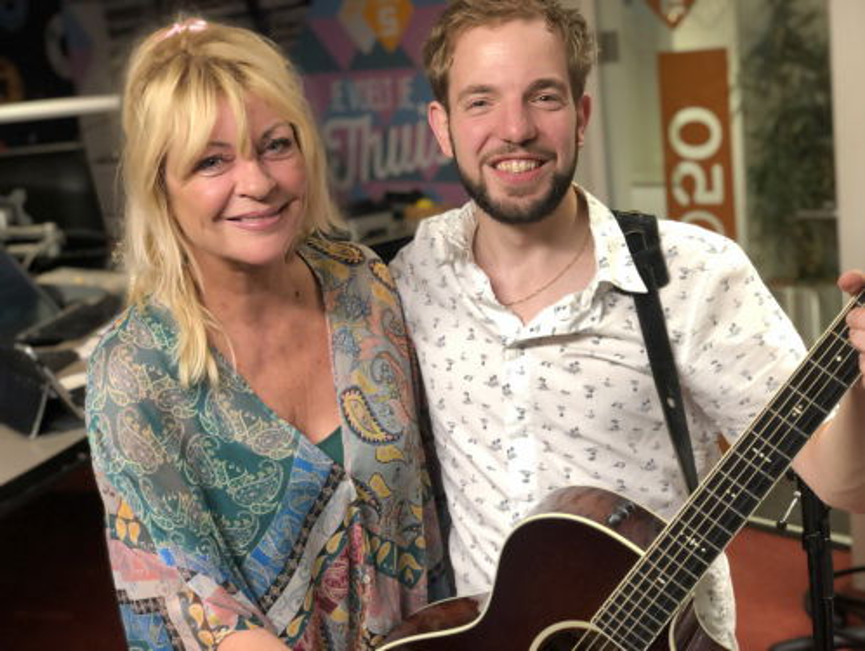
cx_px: 432
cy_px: 326
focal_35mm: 52
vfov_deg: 28.1
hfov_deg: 36.8
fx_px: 1301
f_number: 2.4
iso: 100
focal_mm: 6
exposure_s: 1/50
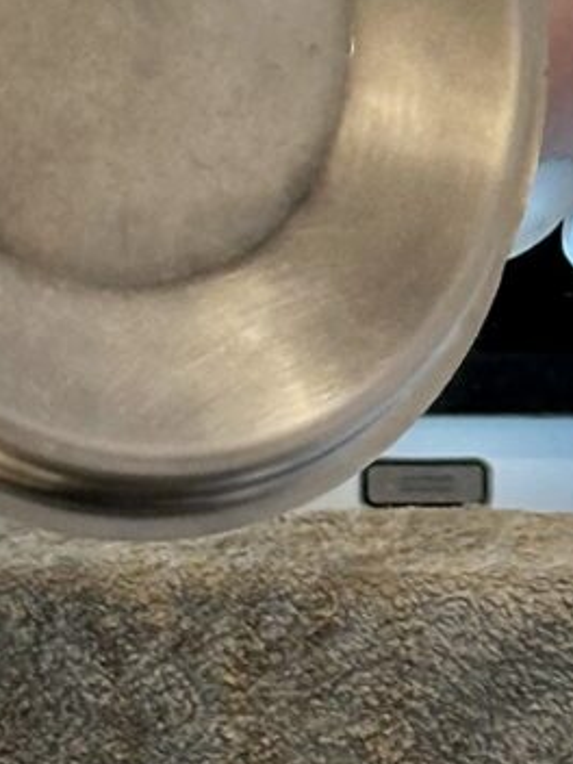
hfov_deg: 5.2
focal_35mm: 279
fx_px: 6158
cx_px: 1057
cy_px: -46
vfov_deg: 7.1
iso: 160
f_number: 1.78
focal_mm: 6.86
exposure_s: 1/50
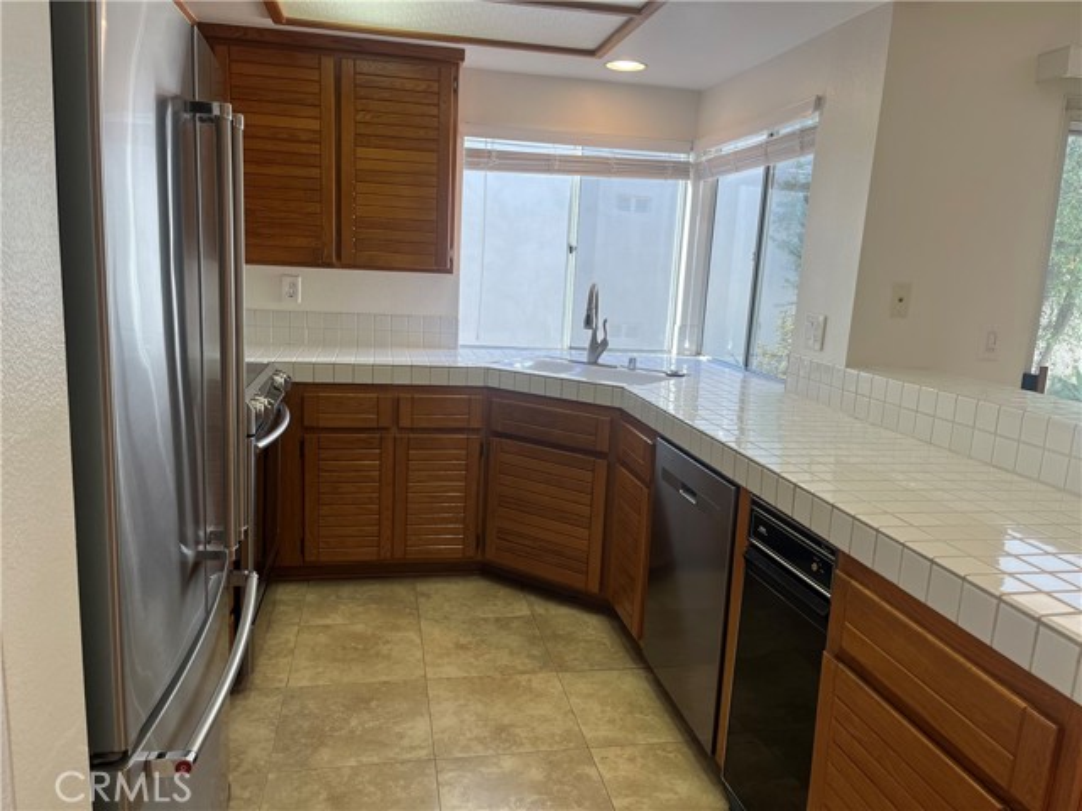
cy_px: 406
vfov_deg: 53.1
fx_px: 813
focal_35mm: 26
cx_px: 541
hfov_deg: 67.3
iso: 40
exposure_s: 1/120
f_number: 1.6
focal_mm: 5.1
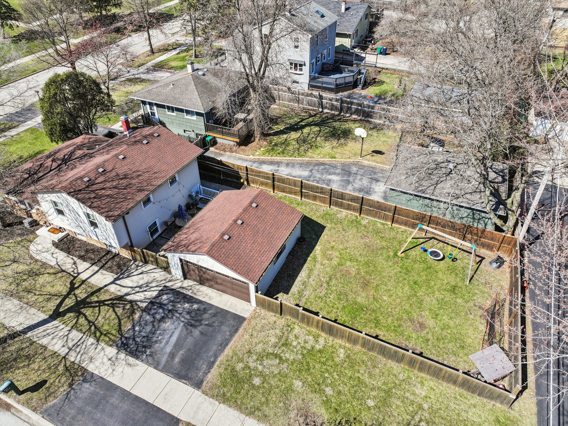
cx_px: 284
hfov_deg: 71.6
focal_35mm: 24
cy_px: 213
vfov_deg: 56.8
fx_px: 394
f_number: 2.8
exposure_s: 1/100
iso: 110
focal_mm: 12.3
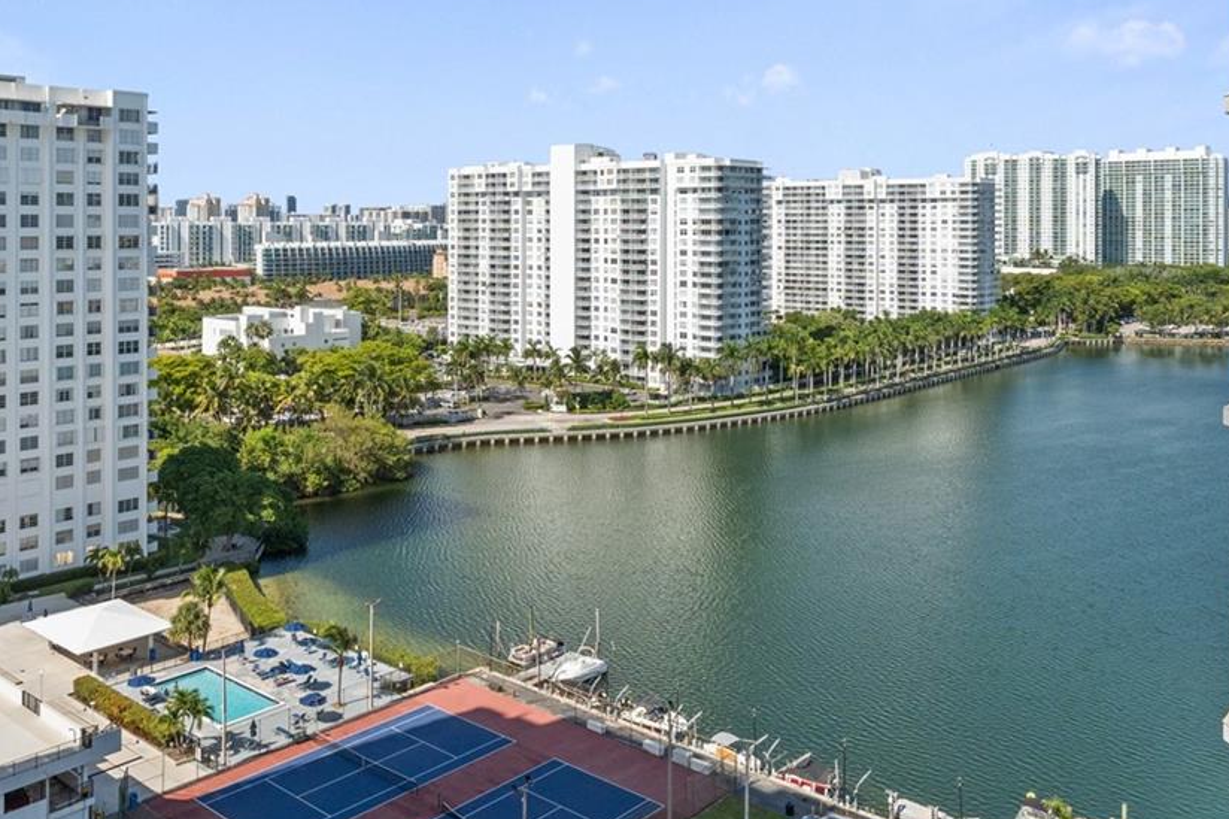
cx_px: 524
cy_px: 198
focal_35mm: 33
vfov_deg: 38.8
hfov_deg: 57.0
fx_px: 1126
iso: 800
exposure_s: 1/1600
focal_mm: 17
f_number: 9
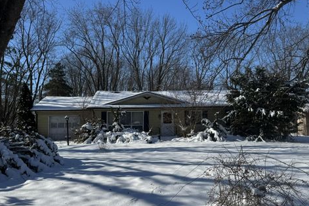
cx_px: 161
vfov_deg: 41.1
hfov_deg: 58.7
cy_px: 109
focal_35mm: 32
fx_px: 275
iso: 80
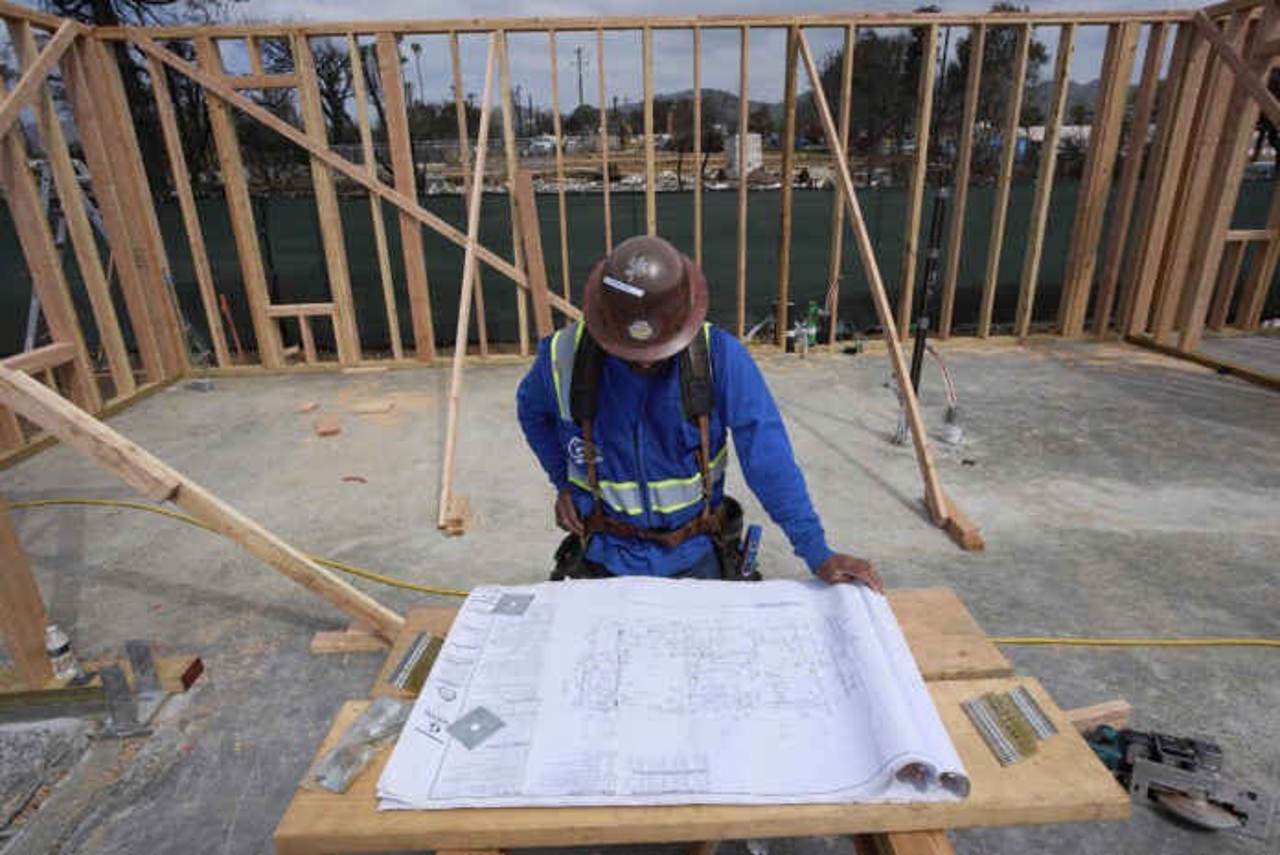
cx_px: 640
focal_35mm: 19
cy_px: 428
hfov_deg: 86.9
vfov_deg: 64.6
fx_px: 676
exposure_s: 1/640
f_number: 11
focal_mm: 19
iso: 250
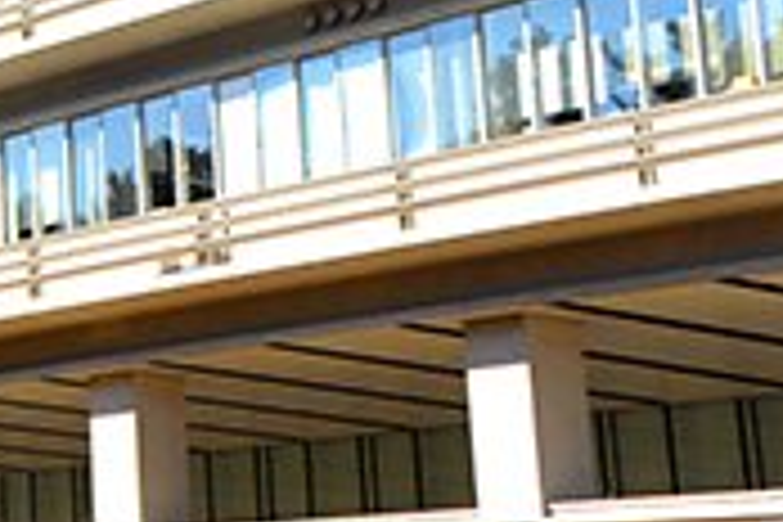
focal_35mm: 129
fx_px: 2806
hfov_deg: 13.9
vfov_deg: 10.6
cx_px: -680
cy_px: 16
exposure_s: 1/4000
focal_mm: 28
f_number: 5.6
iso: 100
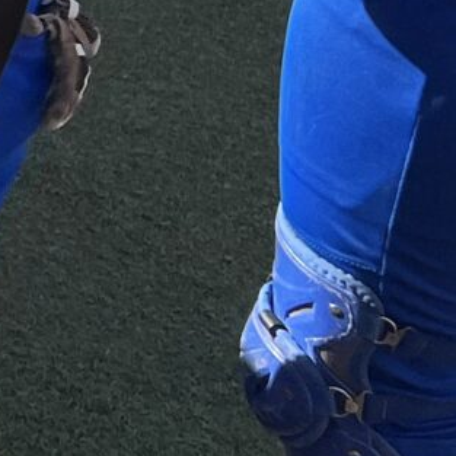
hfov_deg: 7.7
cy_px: -507
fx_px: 2802
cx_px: -1046
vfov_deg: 8.7
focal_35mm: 188
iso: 50
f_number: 1.5
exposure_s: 1/1344
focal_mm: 5.7
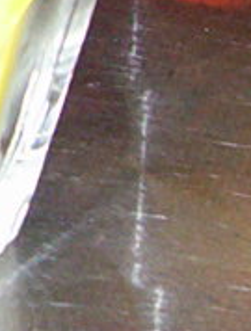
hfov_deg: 5.1
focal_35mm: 286
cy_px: -95
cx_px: -329
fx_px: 2745
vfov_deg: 6.8
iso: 140
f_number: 2.73
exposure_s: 1/60
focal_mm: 5.77
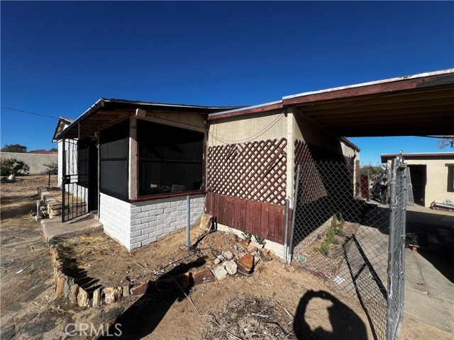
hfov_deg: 106.2
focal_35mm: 13
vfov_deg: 89.9
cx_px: 227
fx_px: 170
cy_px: 170
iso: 32
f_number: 1.8
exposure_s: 1/2481
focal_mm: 1.57
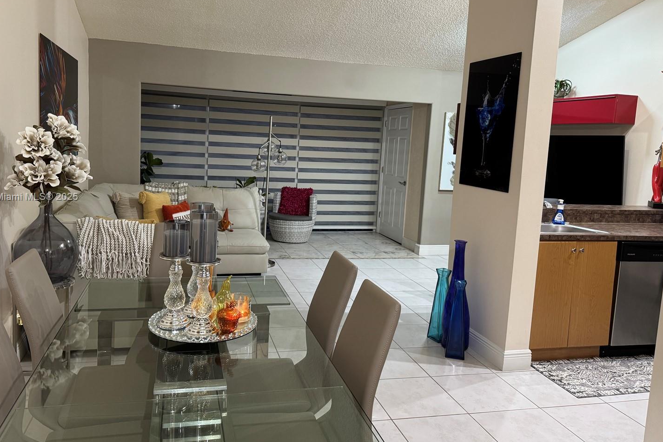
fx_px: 516
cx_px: 301
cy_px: 198
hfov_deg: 65.3
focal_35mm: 28
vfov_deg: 46.3
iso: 320
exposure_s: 1/60
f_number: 1.78
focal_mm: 6.76
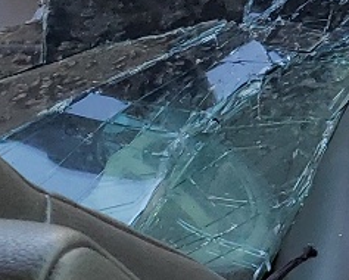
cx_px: 748
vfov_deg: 8.6
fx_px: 1768
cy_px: -267
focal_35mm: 171
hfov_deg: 10.2
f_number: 1.5
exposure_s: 1/238
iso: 50
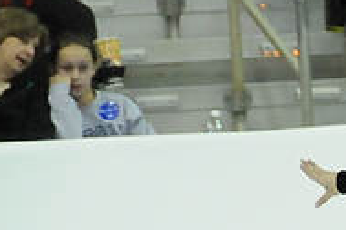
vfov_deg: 1.6
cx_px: 622
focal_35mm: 855
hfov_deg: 2.4
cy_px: 328
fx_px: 8218
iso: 3200
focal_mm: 135
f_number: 5.6
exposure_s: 1/640
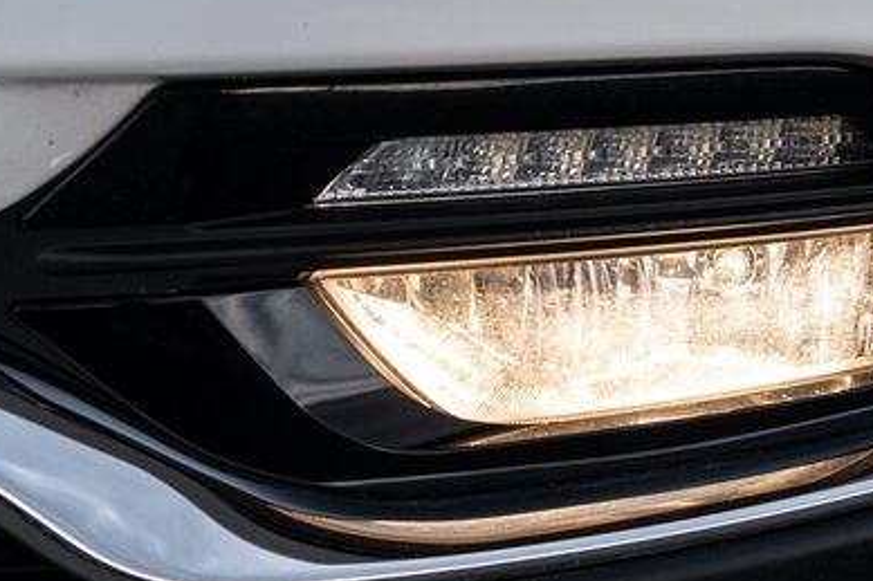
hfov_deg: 30.4
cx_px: 539
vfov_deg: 20.5
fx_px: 1600
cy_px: 157
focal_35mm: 66
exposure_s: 1/640
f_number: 4
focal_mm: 20.5
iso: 400
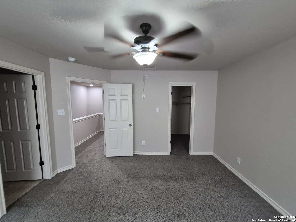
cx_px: 148
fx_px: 111
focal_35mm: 13
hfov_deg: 106.2
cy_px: 111
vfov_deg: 89.9
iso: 400
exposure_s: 1/60
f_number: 2.2
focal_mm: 1.74
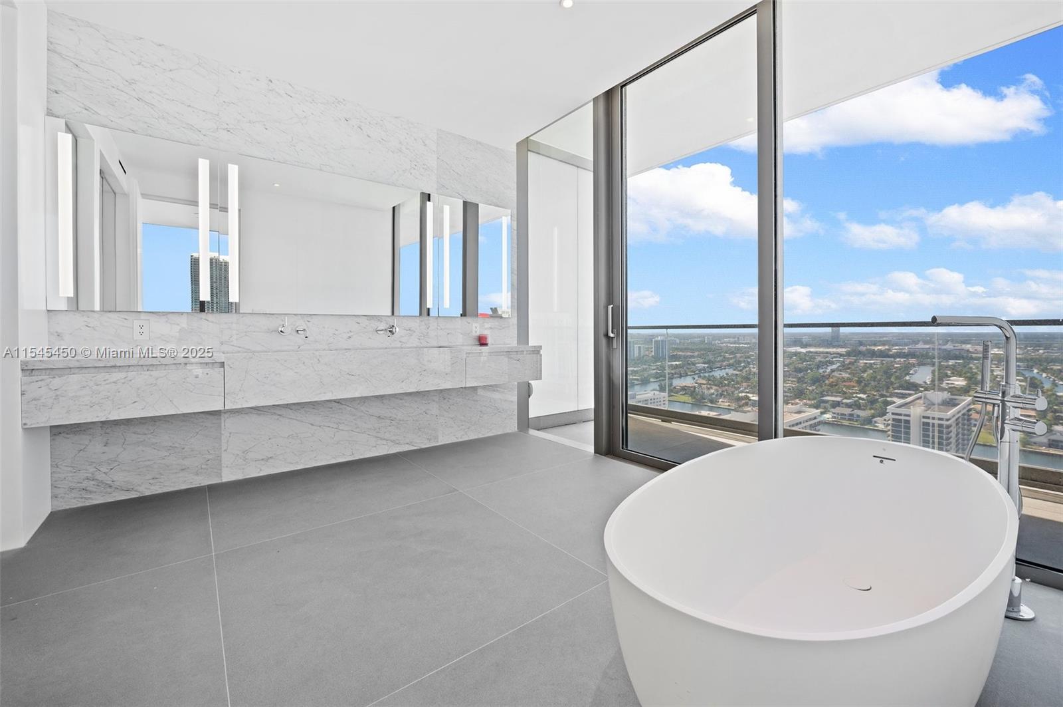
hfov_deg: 100.5
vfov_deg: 77.2
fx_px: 442
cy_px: 354
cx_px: 532
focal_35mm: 15
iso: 200
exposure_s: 1/25
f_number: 8
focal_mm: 15
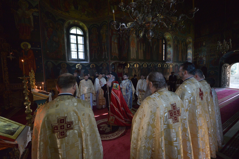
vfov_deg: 81.2
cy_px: 80
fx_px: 93
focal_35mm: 14
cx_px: 120
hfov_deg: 104.3
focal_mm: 14
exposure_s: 1/160
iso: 3200
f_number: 2.8
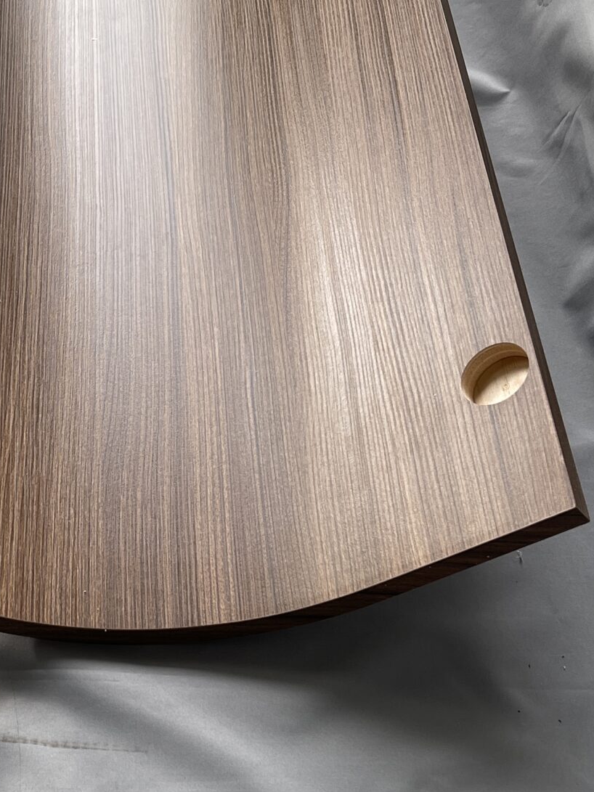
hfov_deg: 23.4
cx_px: 59
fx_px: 1396
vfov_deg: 31.6
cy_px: 452
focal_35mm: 61
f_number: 1.6
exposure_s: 1/121
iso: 50
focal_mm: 5.1
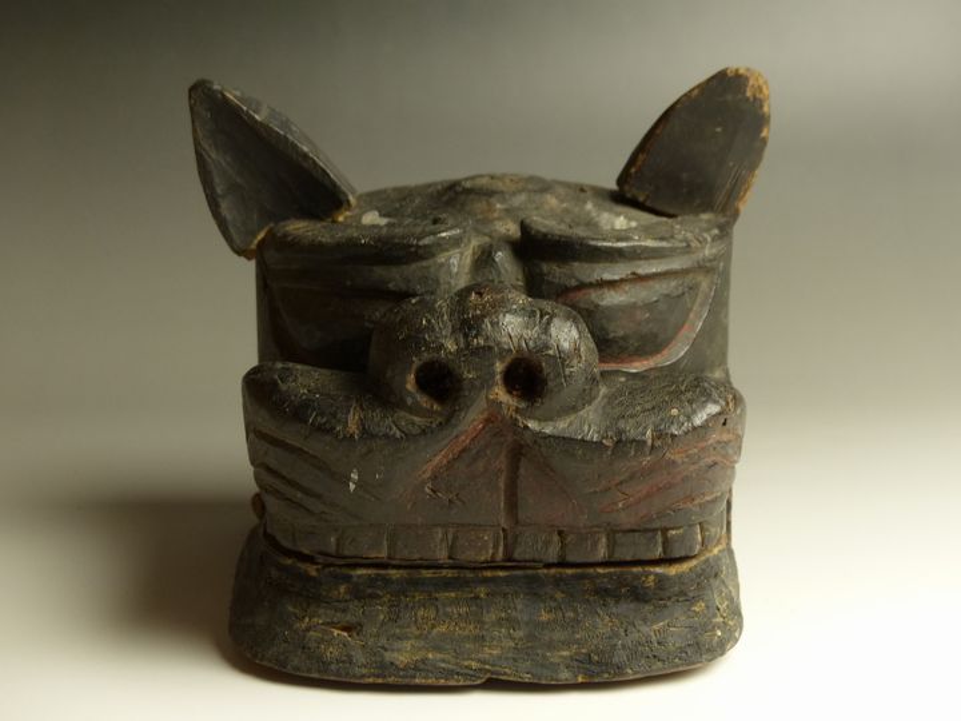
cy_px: 360
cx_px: 480
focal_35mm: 89
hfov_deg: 22.0
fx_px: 2471
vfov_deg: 16.6
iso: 200
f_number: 2.8
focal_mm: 16
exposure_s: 1/40
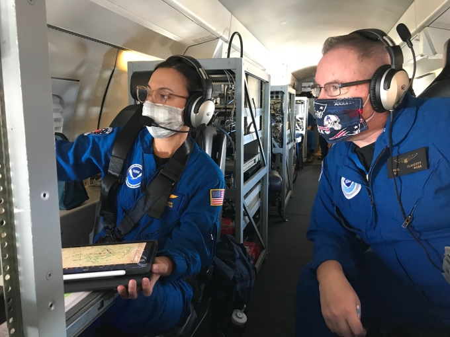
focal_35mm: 28
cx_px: 225
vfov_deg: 49.7
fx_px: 364
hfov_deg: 63.4
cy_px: 168
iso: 100
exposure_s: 1/7
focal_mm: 3.99
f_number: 1.8
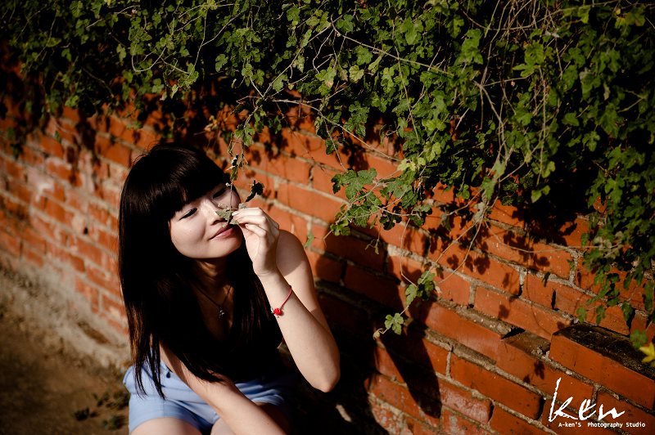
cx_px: 328
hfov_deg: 28.9
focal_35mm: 70
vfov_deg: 19.4
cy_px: 218
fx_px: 1273
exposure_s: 1/1250
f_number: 2.8
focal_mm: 70
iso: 100
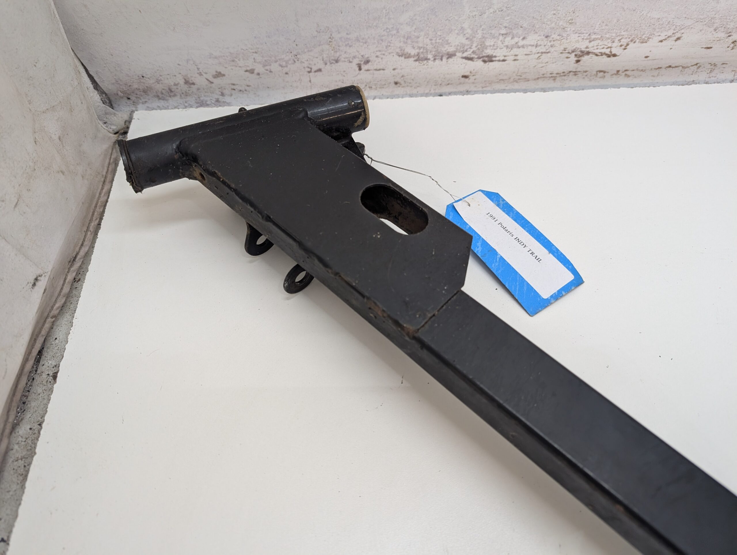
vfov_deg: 56.9
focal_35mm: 24
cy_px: 278
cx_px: 368
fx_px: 512
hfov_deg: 71.5
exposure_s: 1/120
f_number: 1.68
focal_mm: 6.9
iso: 363
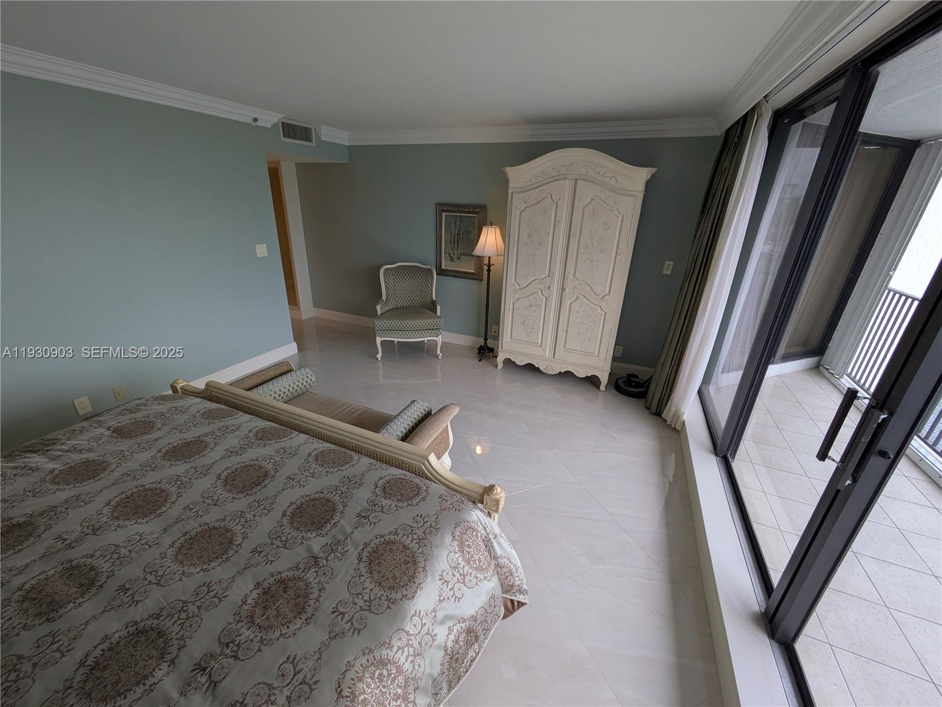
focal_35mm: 14
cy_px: 354
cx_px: 471
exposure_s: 1/141
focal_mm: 1.83
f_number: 2.2
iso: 49
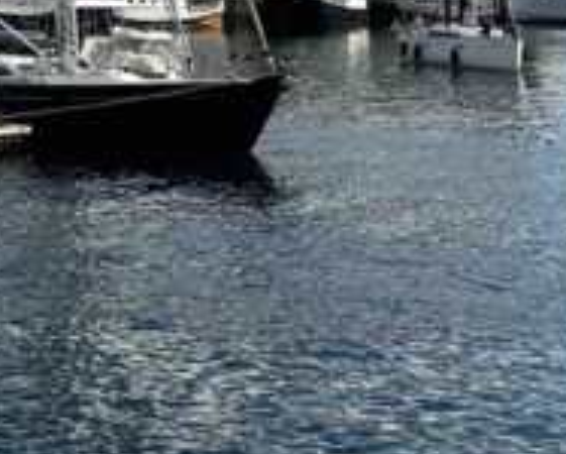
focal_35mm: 96
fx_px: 1610
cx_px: -263
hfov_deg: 18.0
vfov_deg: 14.1
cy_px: -381
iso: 80
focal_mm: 6.86
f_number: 1.78
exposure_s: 1/8197
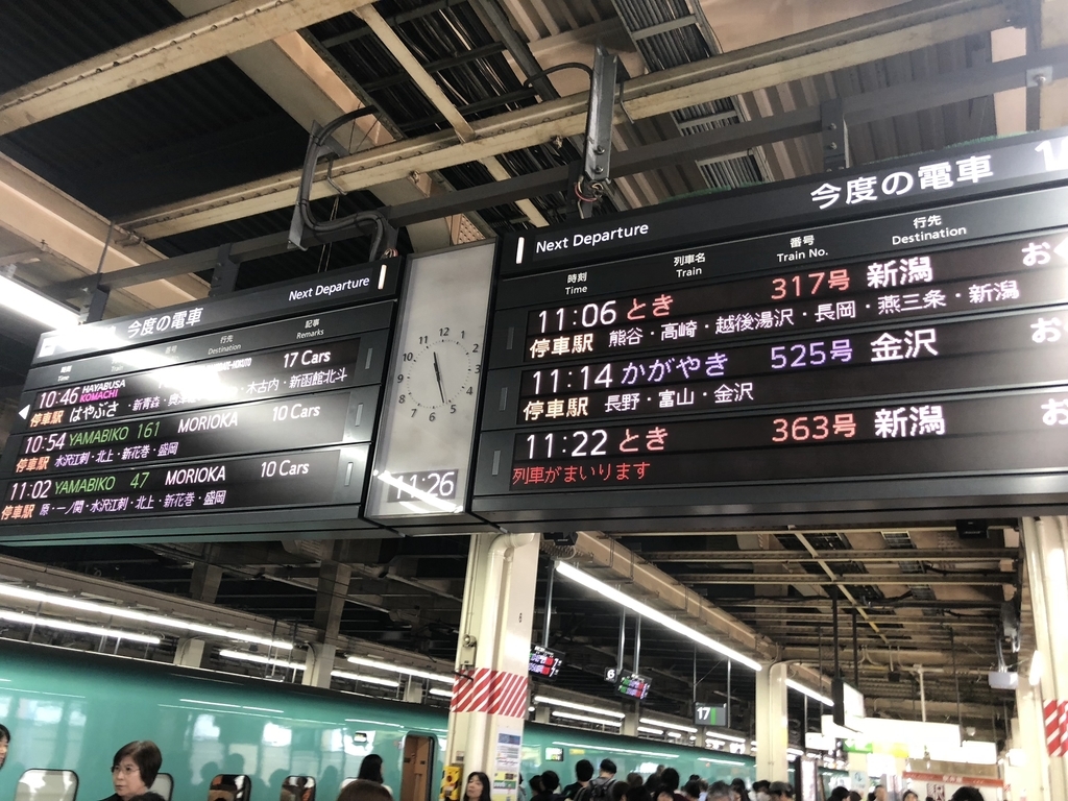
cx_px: 534
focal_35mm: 28
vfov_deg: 49.7
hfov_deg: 63.4
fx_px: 864
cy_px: 400
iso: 40
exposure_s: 1/22
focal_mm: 3.99
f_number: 1.8
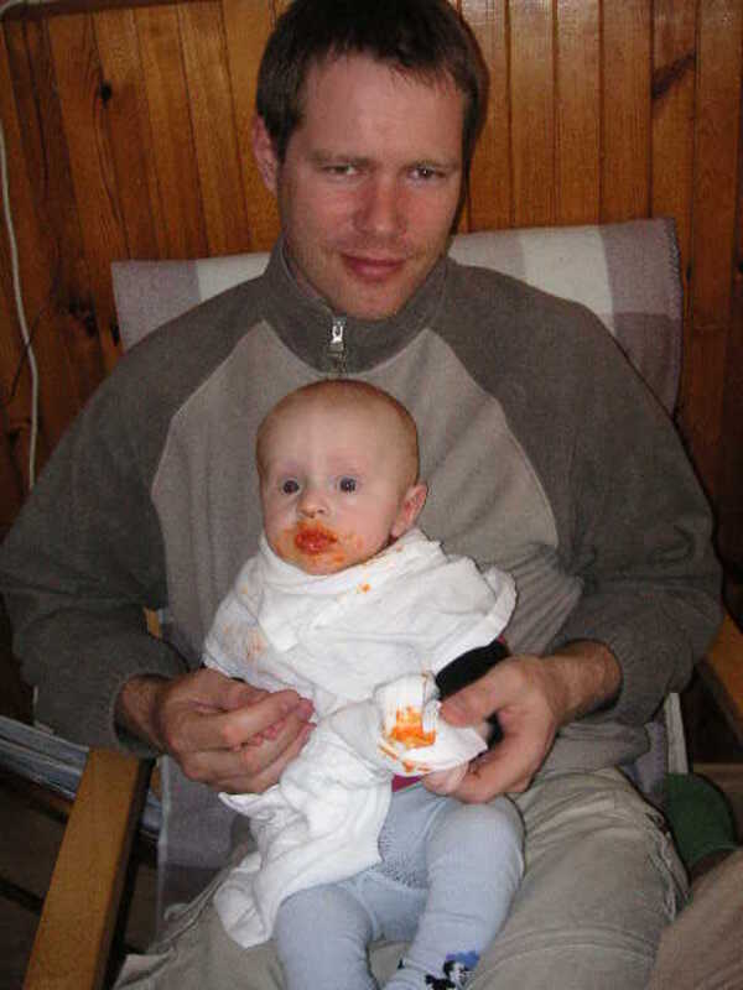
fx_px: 1059
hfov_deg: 38.7
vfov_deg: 50.1
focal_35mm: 37
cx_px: 372
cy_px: 495
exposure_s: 1/45
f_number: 2.8
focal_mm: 6.1
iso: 160
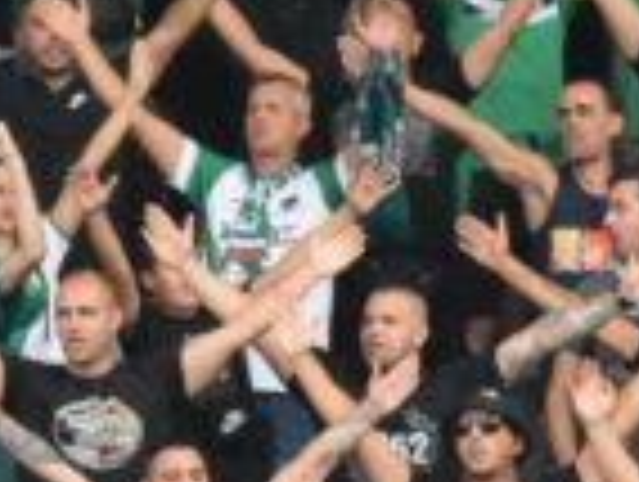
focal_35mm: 1907
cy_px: 297
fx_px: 35262
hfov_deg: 1.0
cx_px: 387
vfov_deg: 0.8
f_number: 5.6
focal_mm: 270
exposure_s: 1/1000
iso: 6400
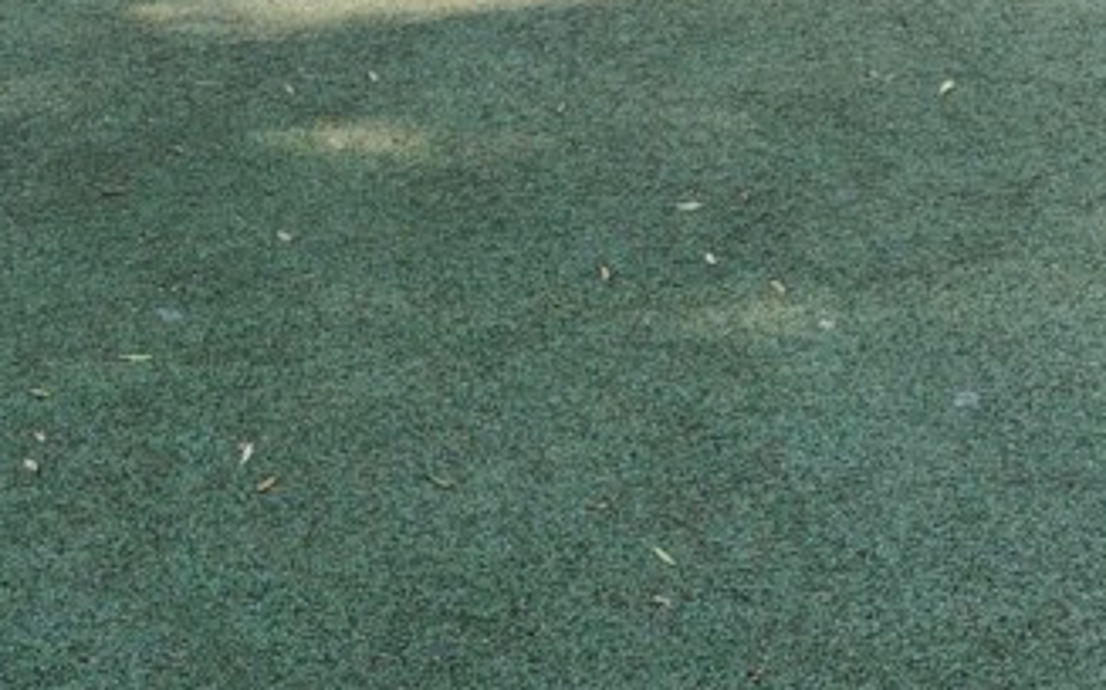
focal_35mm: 84
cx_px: 179
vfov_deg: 15.5
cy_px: 223
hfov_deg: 24.2
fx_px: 2531
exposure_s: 1/200
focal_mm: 3.95
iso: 50
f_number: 1.8
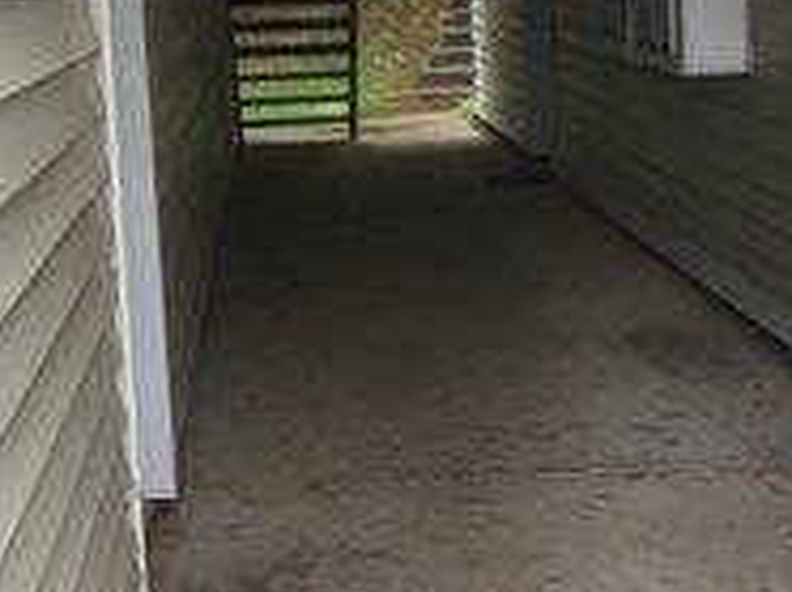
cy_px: 162
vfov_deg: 19.5
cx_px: 332
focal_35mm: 75
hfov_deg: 26.0
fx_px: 1714
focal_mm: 4.15
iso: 32
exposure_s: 1/30
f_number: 2.2
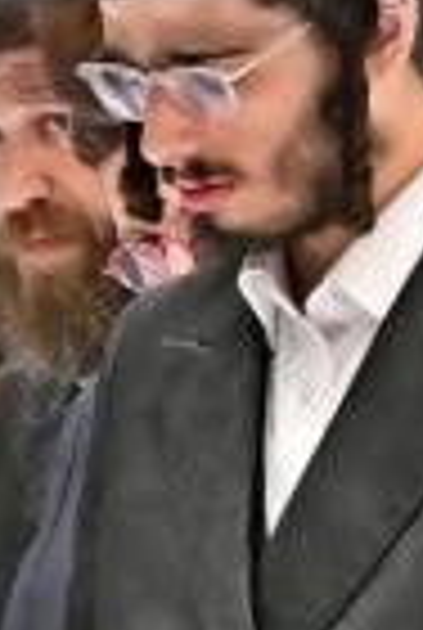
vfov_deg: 3.0
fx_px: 11890
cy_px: 981
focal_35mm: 678
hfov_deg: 2.0
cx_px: -1458
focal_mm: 62
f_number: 4
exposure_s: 1/250
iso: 400
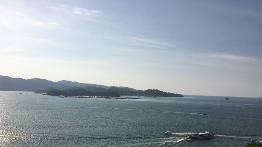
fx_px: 222
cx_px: 130
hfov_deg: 61.0
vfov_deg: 36.3
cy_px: 98
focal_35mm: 32
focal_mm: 4.15
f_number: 2.2
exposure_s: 1/2849
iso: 25
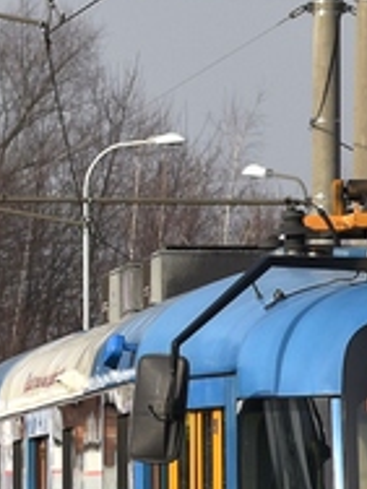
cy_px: 377
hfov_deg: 2.3
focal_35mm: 645
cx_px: 370
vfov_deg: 3.1
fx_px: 9118
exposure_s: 1/640
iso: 125
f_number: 6.3
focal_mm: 70
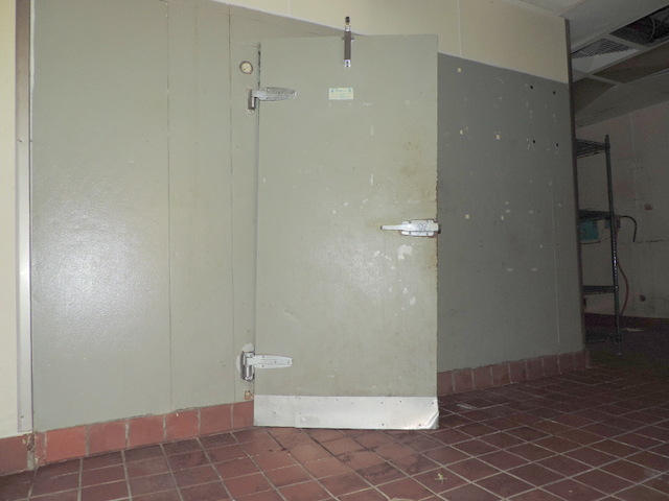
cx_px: 334
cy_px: 250
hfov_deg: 71.6
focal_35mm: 24
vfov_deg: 56.8
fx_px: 464
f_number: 3
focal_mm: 4.3
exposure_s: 1/30
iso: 200
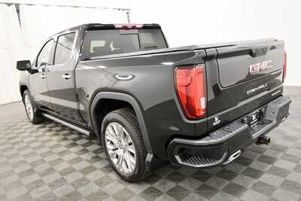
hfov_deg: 67.4
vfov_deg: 48.0
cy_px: 100
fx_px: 226
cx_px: 150
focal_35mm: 27
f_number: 5.6
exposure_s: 1/125
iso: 2500
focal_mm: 18
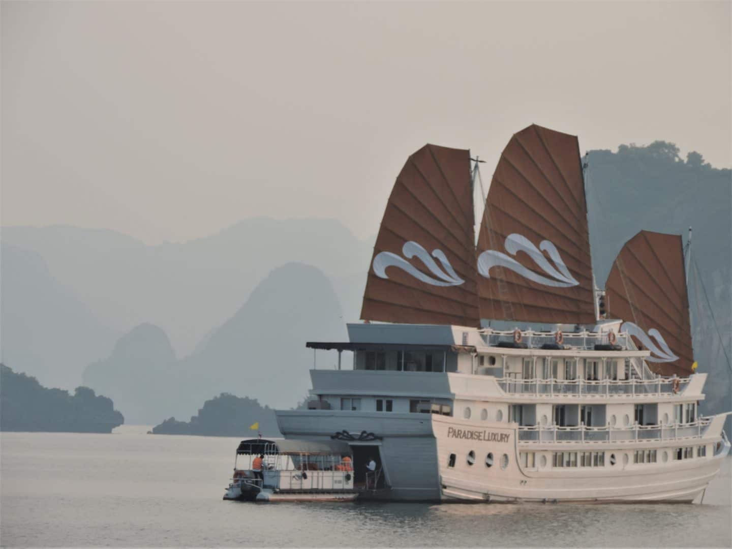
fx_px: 5815
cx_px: 366
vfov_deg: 5.4
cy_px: 274
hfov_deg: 7.2
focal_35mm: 275
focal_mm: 49
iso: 80
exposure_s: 1/200
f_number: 4.7
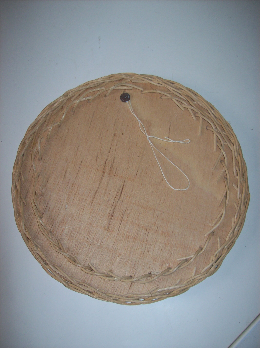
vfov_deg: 51.4
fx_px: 361
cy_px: 174
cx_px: 130
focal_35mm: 36
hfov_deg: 39.6
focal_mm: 6
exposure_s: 1/64
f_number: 2.7
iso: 80
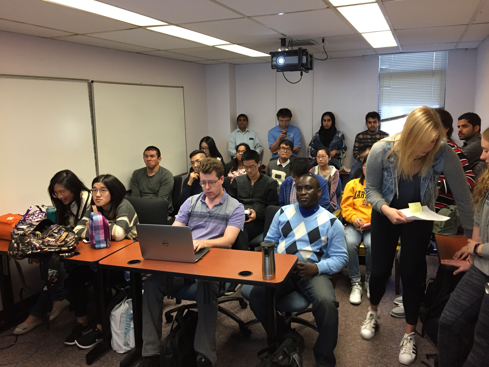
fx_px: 410
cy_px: 184
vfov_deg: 48.2
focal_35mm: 29
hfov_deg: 61.7
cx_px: 244
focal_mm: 4.15
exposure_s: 1/30
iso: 160
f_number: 2.2
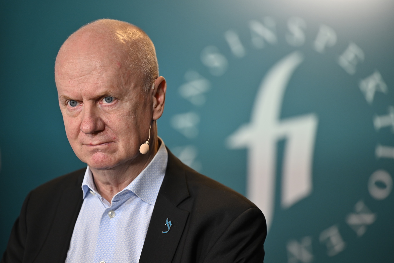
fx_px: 2188
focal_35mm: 200
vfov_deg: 6.9
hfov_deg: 10.3
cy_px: 132
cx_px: 197
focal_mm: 200
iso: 1000
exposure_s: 1/500
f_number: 2.8
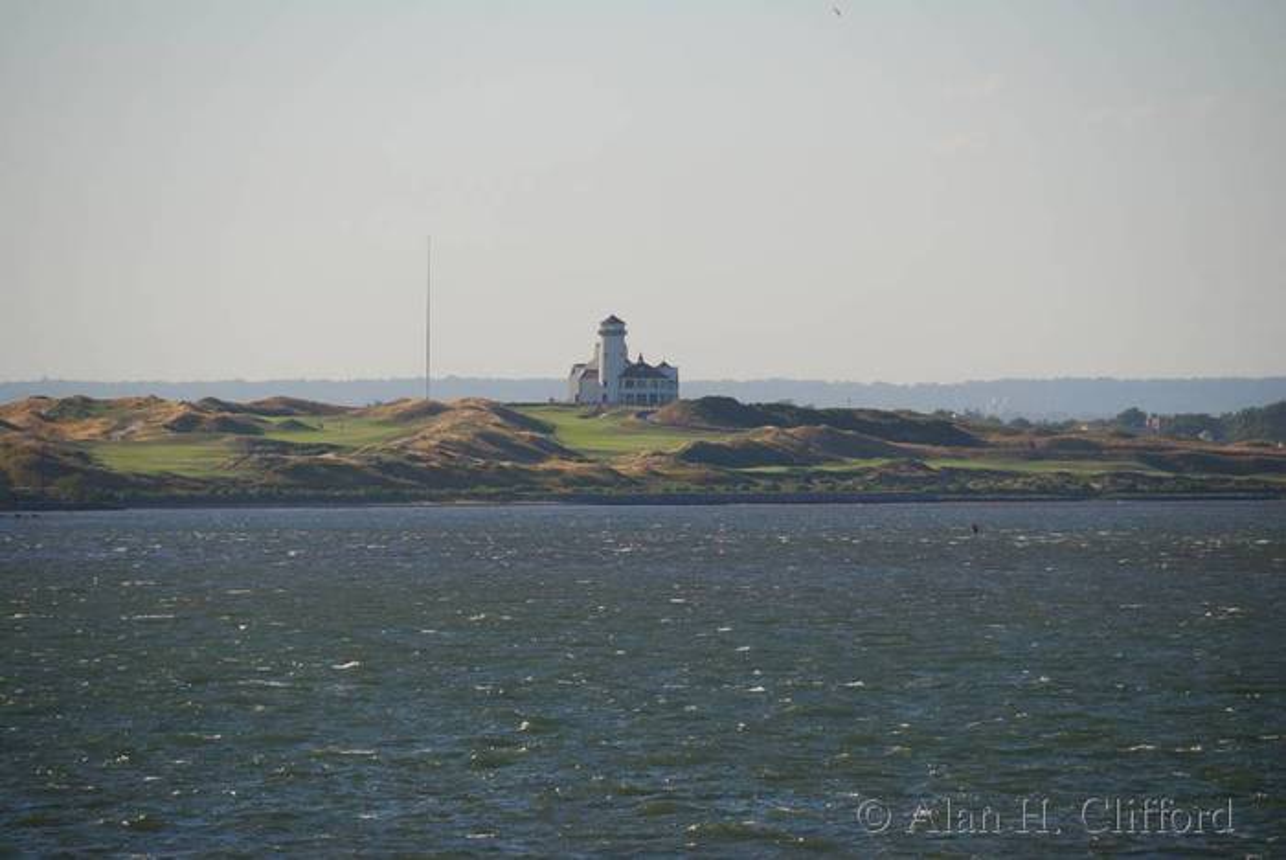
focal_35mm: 300
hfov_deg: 6.9
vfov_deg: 4.6
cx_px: 643
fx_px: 10725
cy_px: 430
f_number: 5.6
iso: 100
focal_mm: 200
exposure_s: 1/500
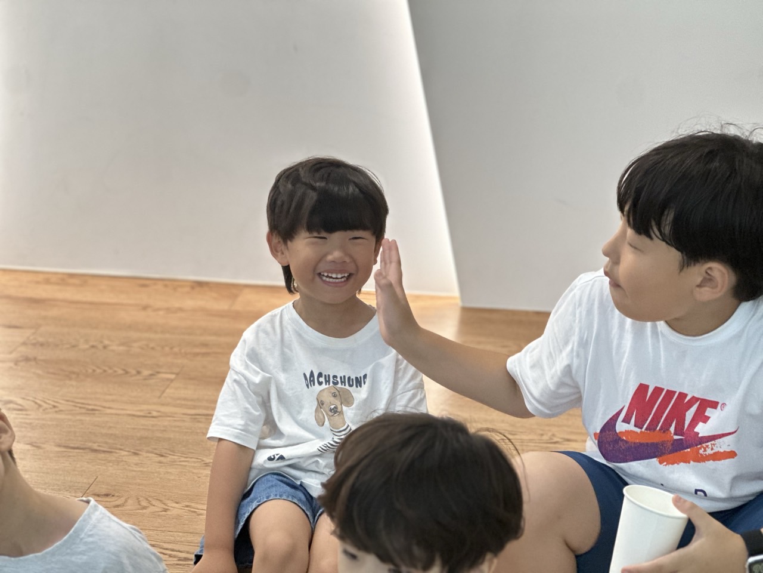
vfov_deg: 19.1
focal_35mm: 77
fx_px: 1697
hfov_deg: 25.3
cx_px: 382
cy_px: 286
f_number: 2.8
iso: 160
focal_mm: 9
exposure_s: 1/120
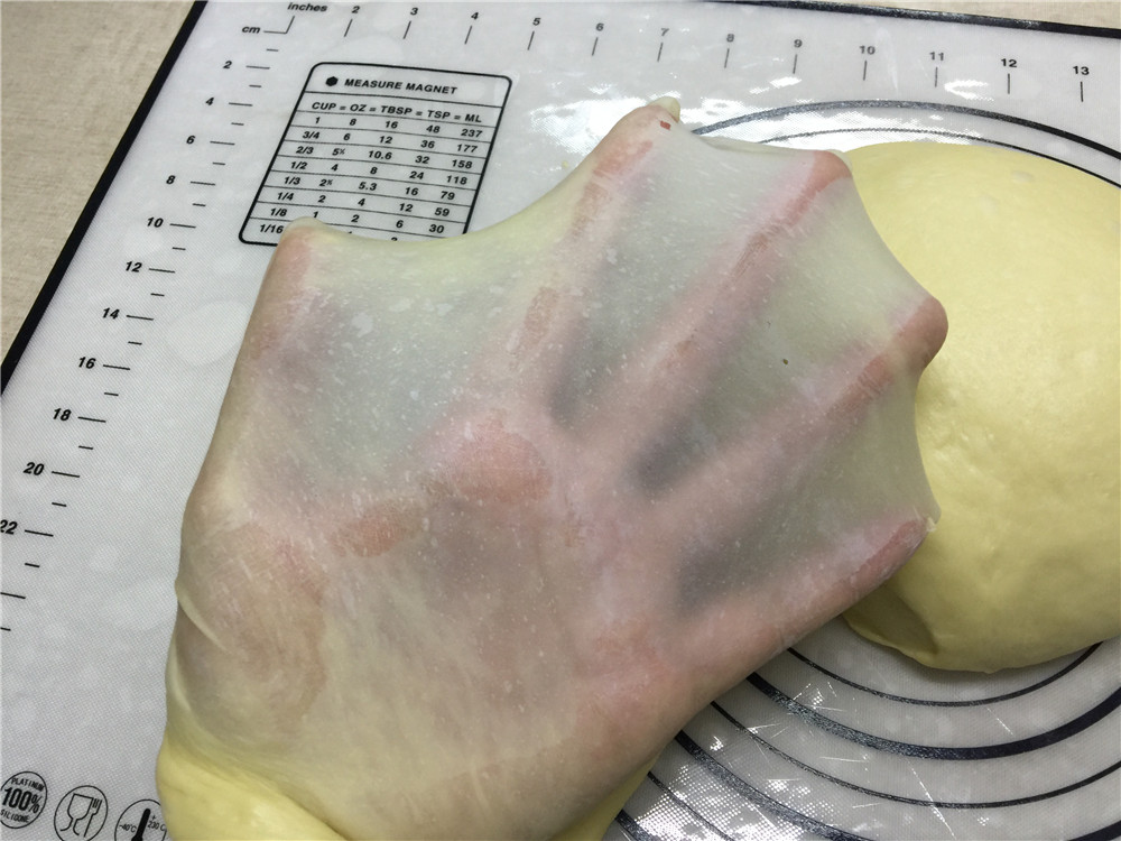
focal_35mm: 29
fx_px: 939
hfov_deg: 61.7
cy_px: 420
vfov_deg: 48.2
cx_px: 560
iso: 50
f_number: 2.2
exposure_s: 1/17
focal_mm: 4.15
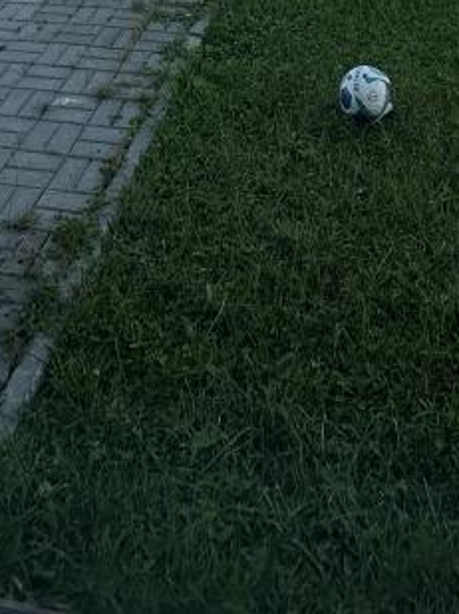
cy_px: -314
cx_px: 234
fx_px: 868
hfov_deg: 29.6
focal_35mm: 49
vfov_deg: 27.0
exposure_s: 1/415
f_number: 2.2
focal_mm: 2.22
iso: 40
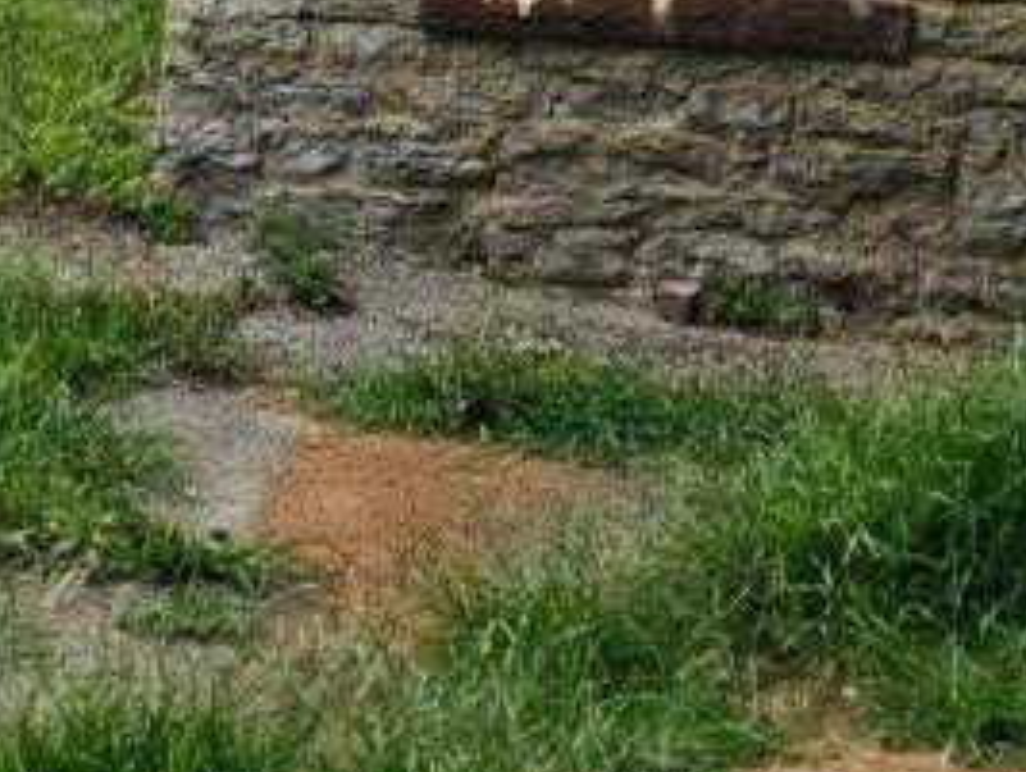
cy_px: -1312
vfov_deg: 9.6
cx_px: 657
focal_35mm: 129
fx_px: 3829
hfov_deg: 15.2
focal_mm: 6.3
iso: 10
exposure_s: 1/399
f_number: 1.7
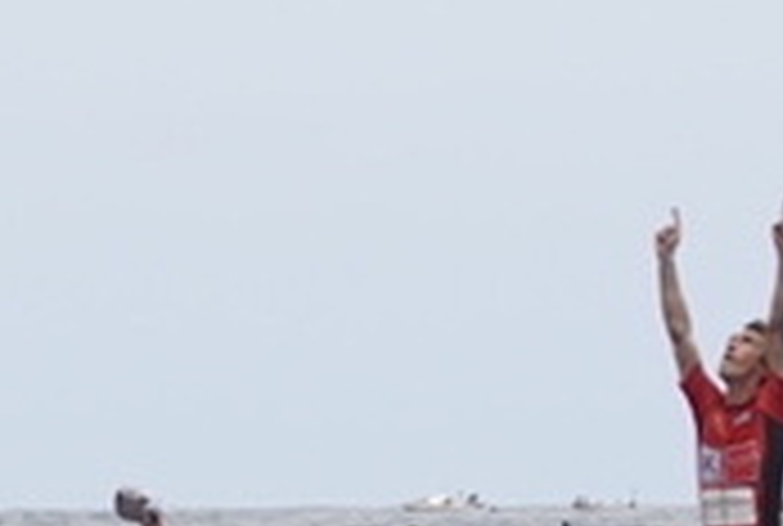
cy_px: 652
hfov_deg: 2.5
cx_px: 72
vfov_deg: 1.7
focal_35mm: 816
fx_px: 17794
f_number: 4.5
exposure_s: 1/1000
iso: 200
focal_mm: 131
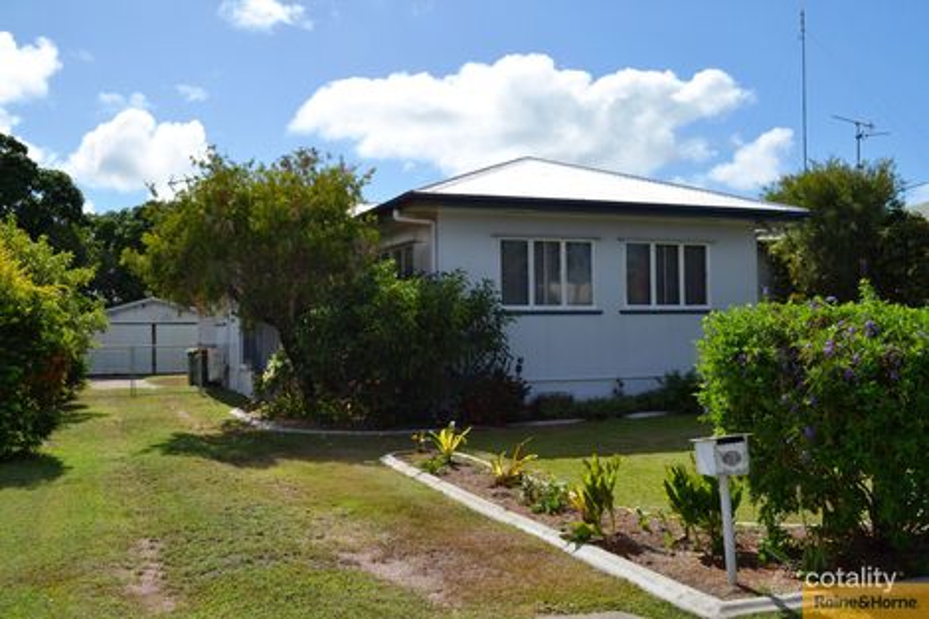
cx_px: 464
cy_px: 310
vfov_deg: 36.8
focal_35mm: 36
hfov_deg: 53.1
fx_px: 929
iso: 100
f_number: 8
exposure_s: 1/320
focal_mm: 24
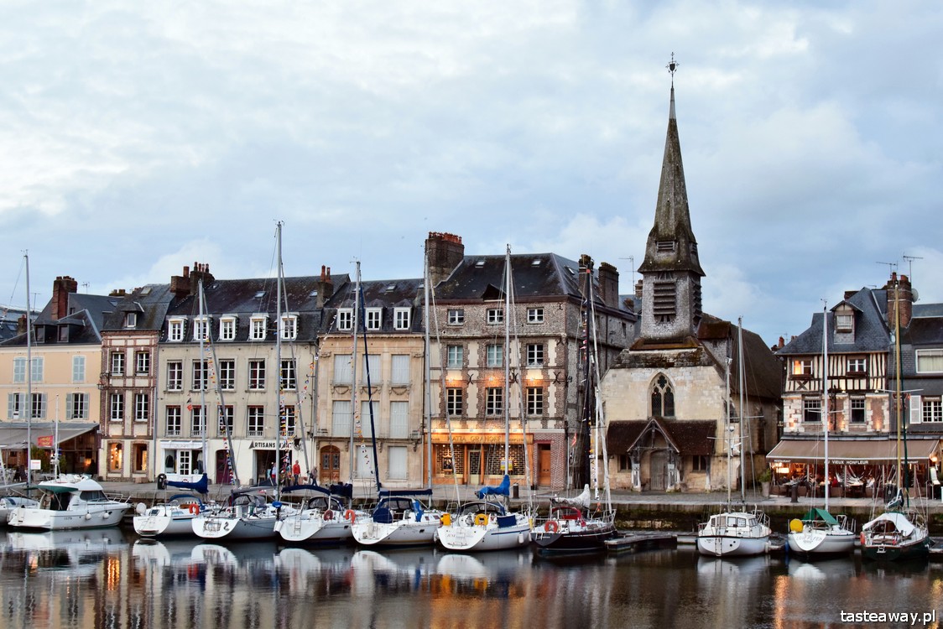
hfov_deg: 37.8
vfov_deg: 25.8
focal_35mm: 52
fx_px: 1375
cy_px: 314
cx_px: 472
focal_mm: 35
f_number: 7.1
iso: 1600
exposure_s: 1/60
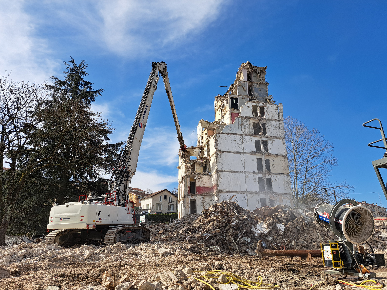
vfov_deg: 56.8
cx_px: 194
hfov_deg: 71.6
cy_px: 145
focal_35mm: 24
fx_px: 268
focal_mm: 5.23
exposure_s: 1/1149
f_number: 1.8
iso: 50
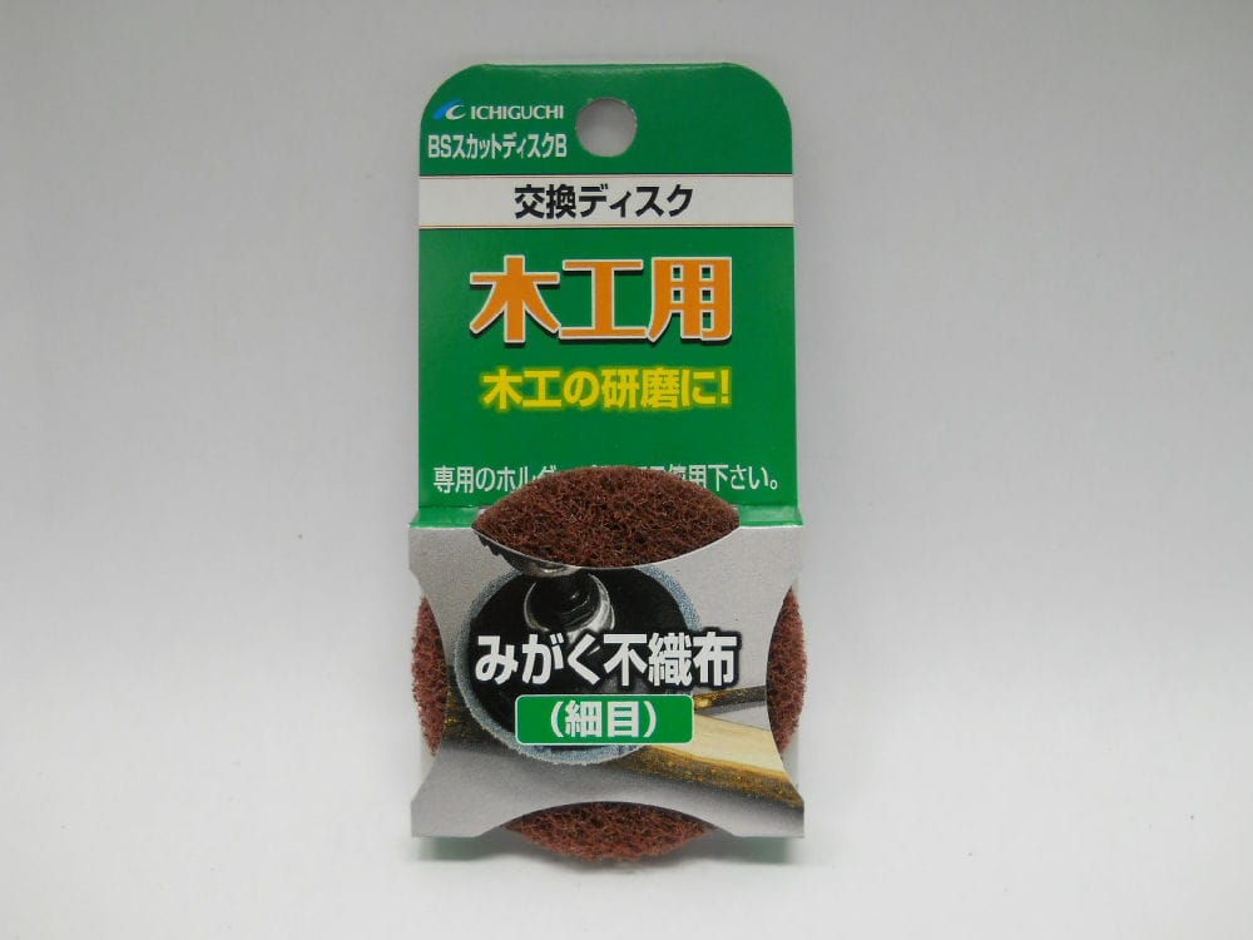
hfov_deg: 45.8
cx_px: 626
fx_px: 1484
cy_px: 470
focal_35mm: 41
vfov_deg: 35.1
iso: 160
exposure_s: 1/30
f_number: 3.1
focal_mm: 6.72
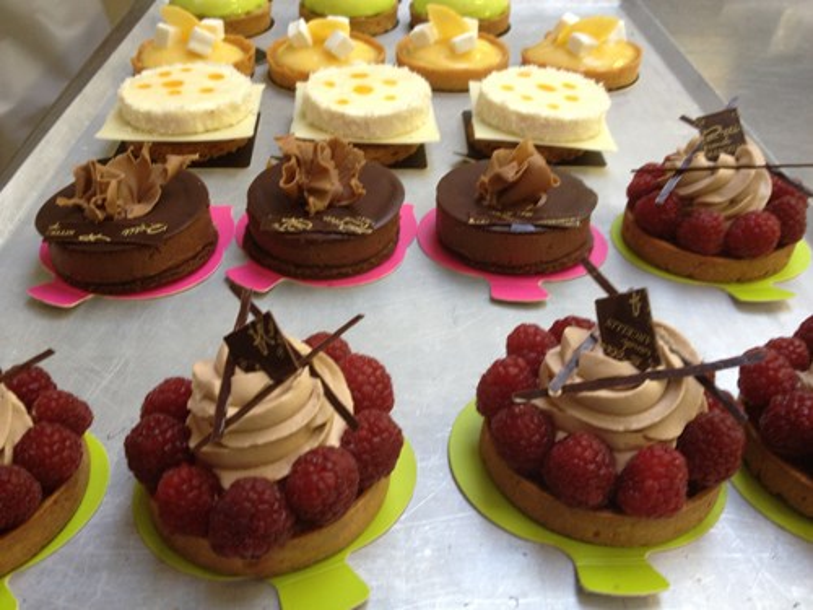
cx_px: 406
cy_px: 305
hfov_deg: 52.6
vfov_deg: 40.7
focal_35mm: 35
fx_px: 822
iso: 100
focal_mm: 4.28
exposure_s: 1/20
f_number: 2.4
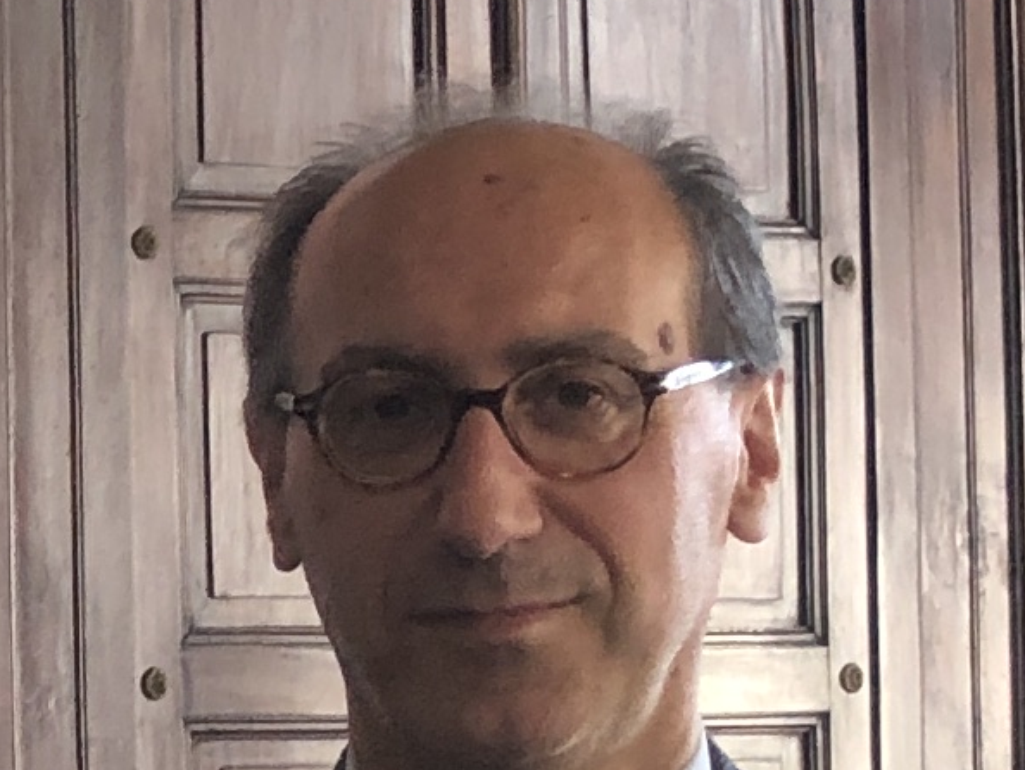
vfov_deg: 7.8
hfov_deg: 9.7
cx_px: -1054
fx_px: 5628
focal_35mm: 190
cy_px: 651
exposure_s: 1/17
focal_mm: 3.99
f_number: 1.8
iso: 50
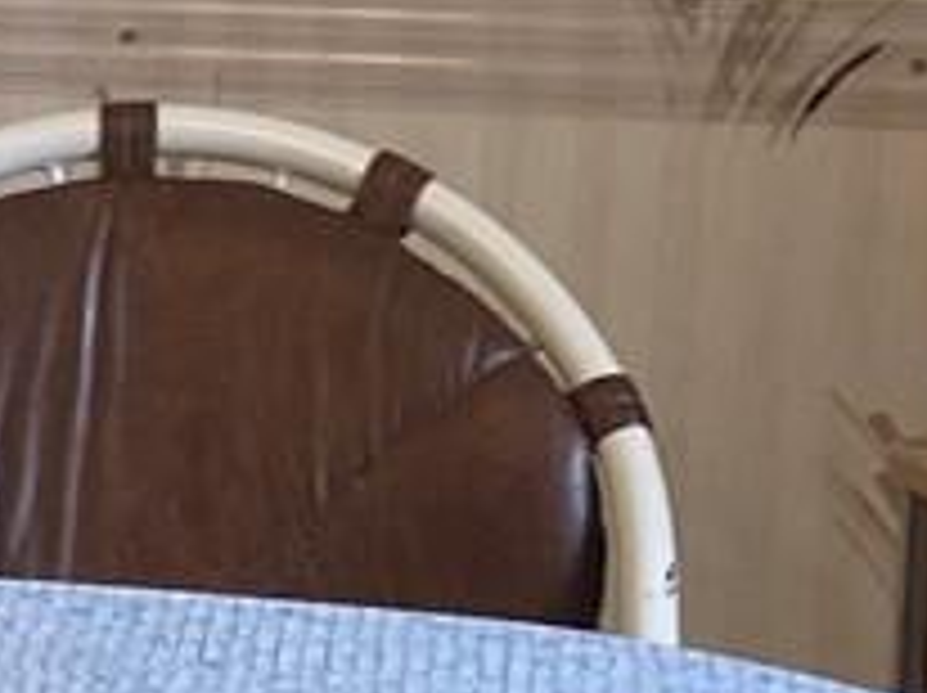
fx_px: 5403
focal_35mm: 202
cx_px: -536
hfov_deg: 9.5
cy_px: 310
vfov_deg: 7.3
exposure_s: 1/60
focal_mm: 4.25
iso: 64
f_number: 1.8
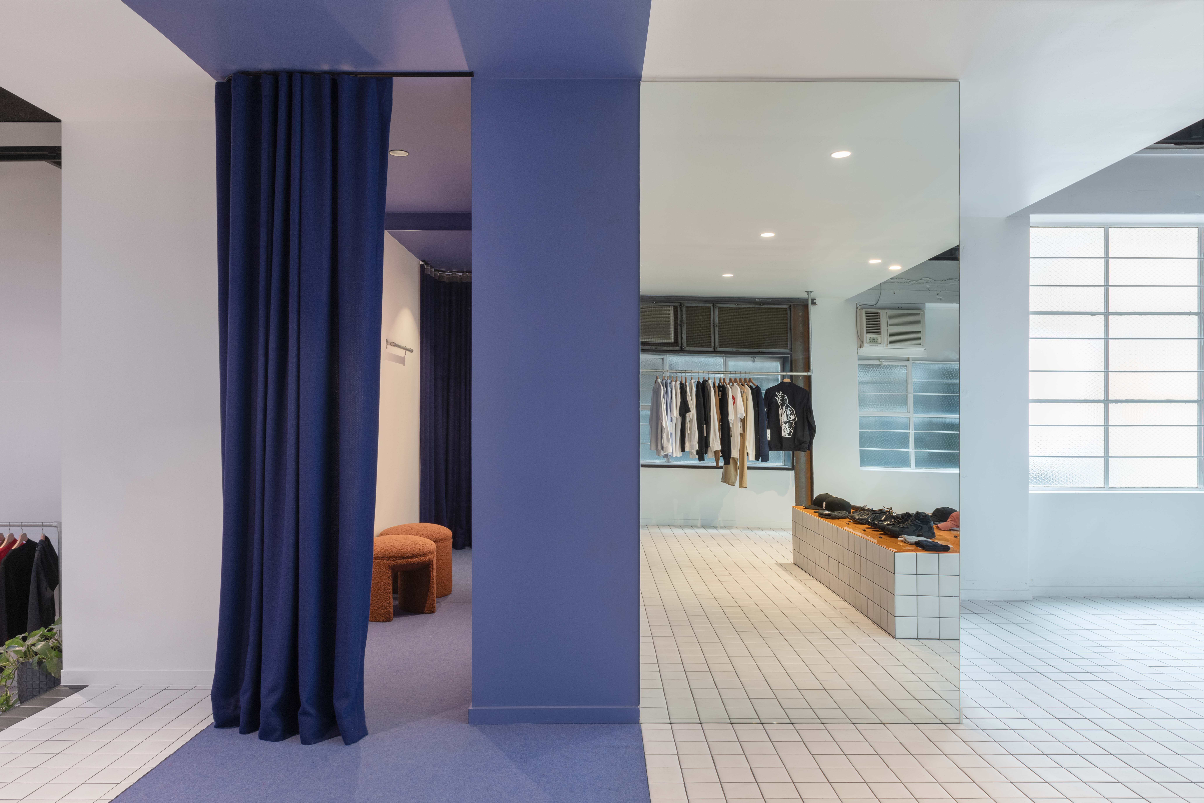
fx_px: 803
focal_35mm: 24
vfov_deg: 53.1
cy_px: 402
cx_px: 602
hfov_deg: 73.7
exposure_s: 1/5
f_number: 13
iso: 200
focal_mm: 24
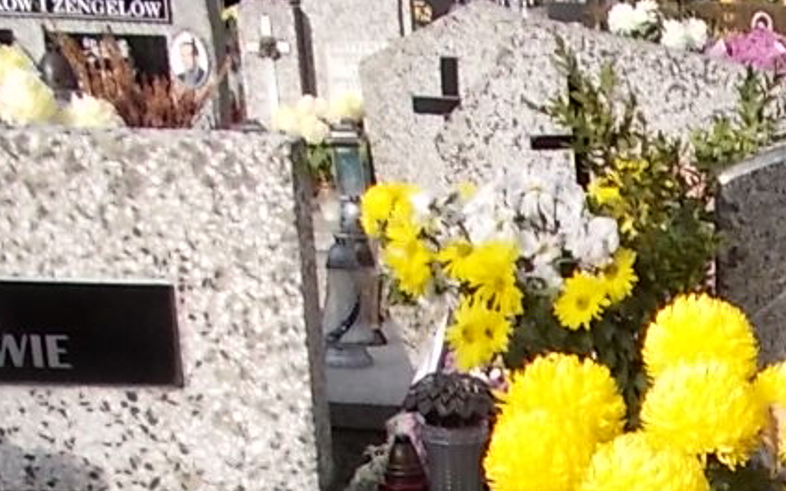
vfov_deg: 11.7
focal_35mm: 104
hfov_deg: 18.8
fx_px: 2228
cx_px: 982
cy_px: 871
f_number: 8
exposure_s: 1/125
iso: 80
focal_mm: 4.6
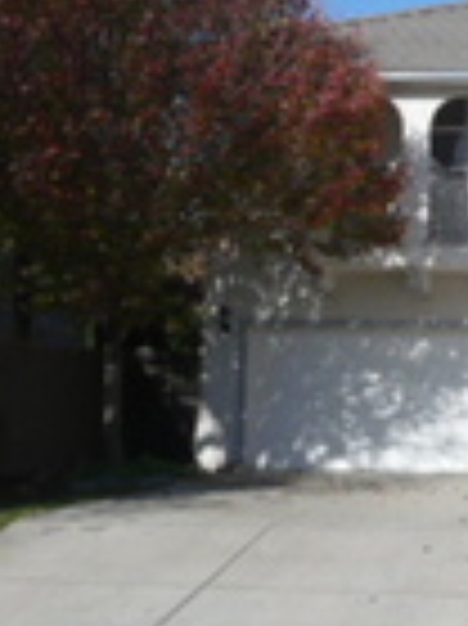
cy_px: 185
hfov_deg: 16.1
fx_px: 1571
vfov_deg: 22.4
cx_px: 590
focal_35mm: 87
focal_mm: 5.8
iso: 100
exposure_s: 1/250
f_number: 8
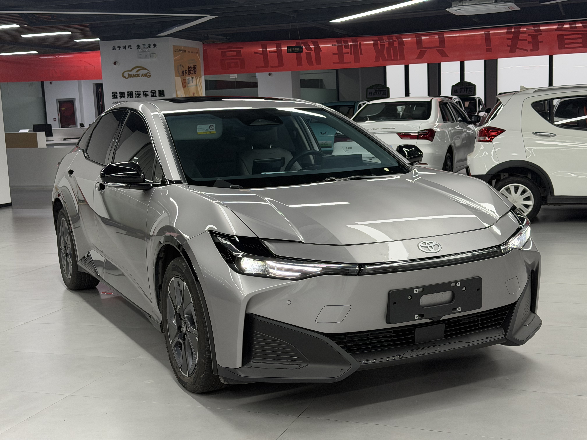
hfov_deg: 39.7
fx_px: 814
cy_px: 220
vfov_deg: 30.3
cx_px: 294
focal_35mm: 48
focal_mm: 6.76
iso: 160
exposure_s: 1/196
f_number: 1.78
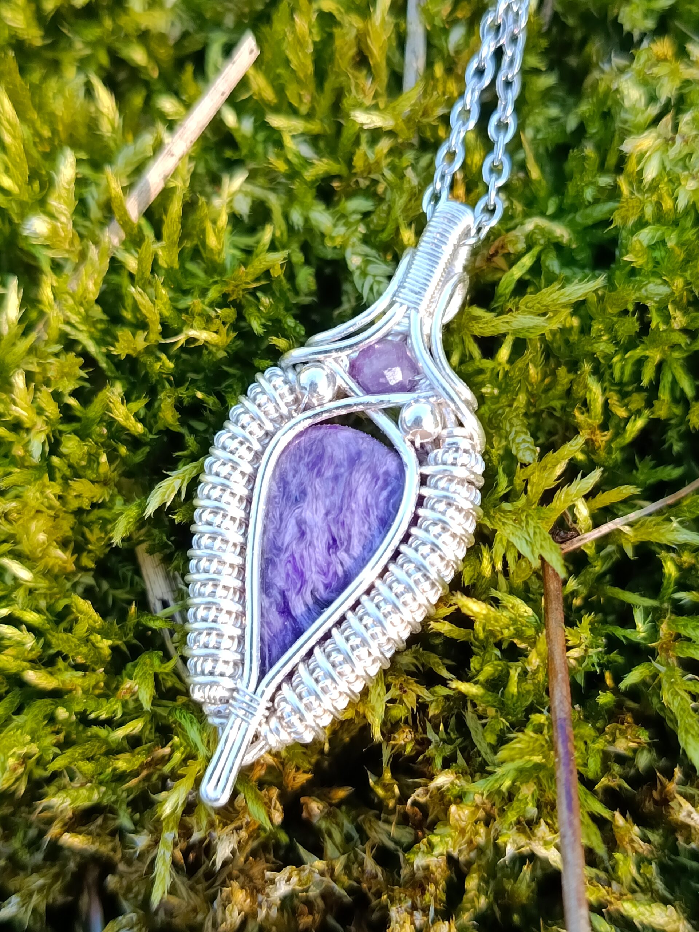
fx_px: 1292
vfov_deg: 39.7
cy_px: 466
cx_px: 350
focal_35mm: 48
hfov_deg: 30.3
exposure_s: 1/100
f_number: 1.7
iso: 104
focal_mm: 5.24
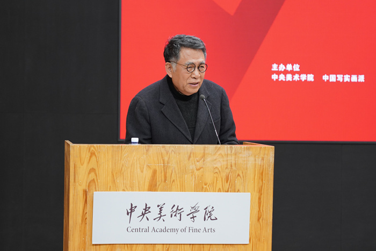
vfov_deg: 13.0
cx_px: 188
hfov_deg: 19.5
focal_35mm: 105
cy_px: 126
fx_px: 1097
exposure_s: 1/100
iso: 800
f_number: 2.8
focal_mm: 70
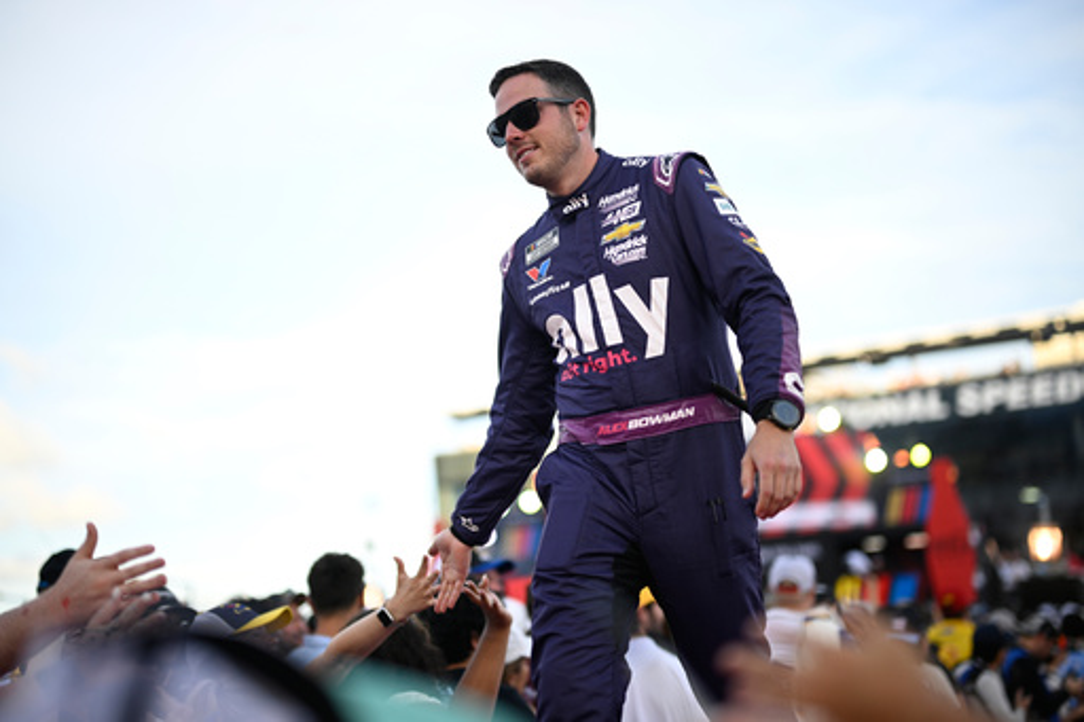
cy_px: 361
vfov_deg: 27.0
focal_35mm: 50
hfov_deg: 39.6
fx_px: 1505
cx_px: 542
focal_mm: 50
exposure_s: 1/2500
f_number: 1.2
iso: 200
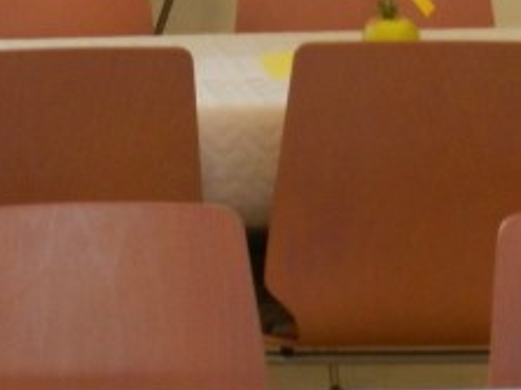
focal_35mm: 273
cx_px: -147
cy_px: -229
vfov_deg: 5.4
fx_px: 4107
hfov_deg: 7.2
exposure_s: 1/20
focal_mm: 13.5
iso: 400
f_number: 4.8
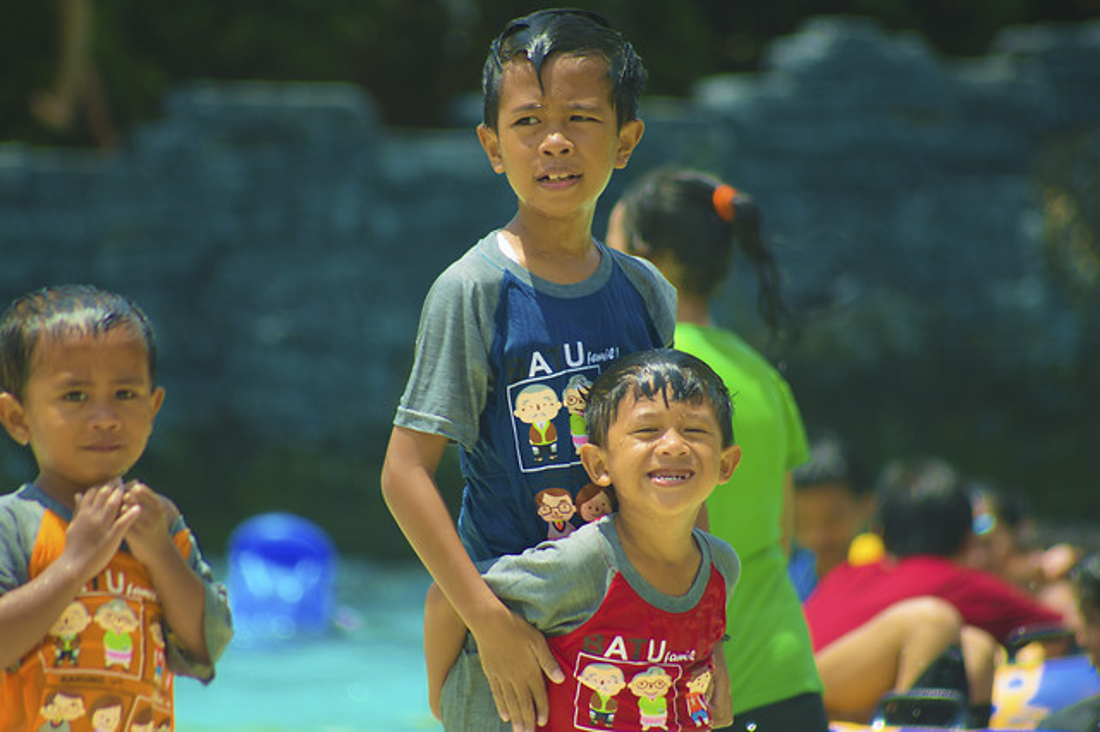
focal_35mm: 450
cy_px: 366
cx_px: 550
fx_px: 13742
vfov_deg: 3.1
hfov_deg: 4.6
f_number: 5.6
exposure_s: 1/400
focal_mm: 300
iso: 100
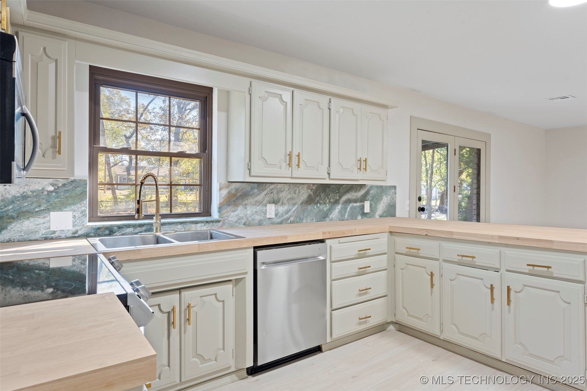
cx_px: 294
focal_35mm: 20
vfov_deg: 61.4
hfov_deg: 83.4
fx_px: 329
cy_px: 196
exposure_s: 1/1.25
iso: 200
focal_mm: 20.2
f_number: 9
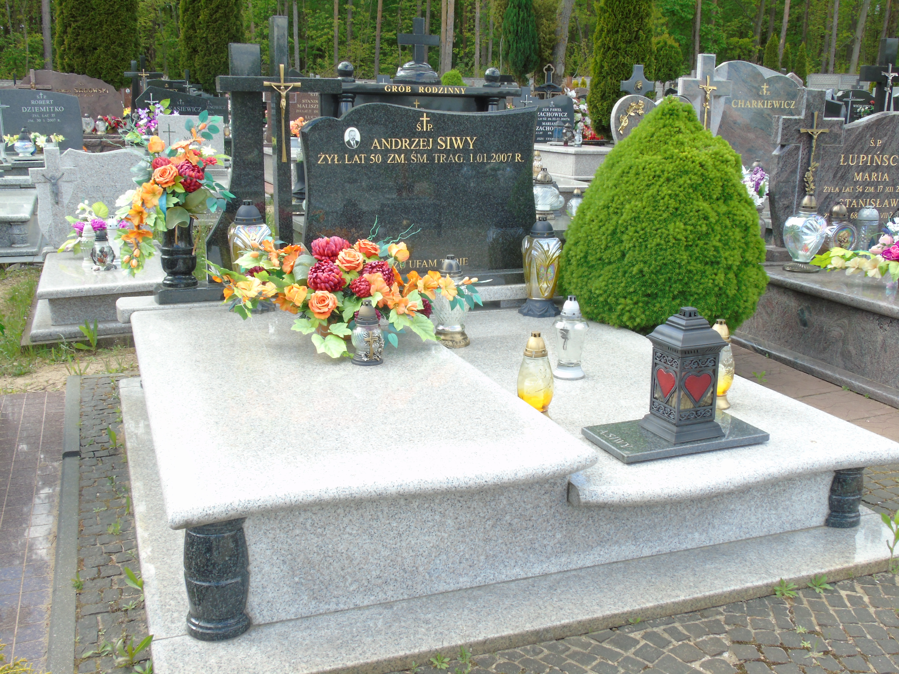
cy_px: 337
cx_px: 450
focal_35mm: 34
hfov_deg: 54.0
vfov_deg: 41.8
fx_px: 883
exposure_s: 1/30
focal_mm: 6.1
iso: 80
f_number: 7.9
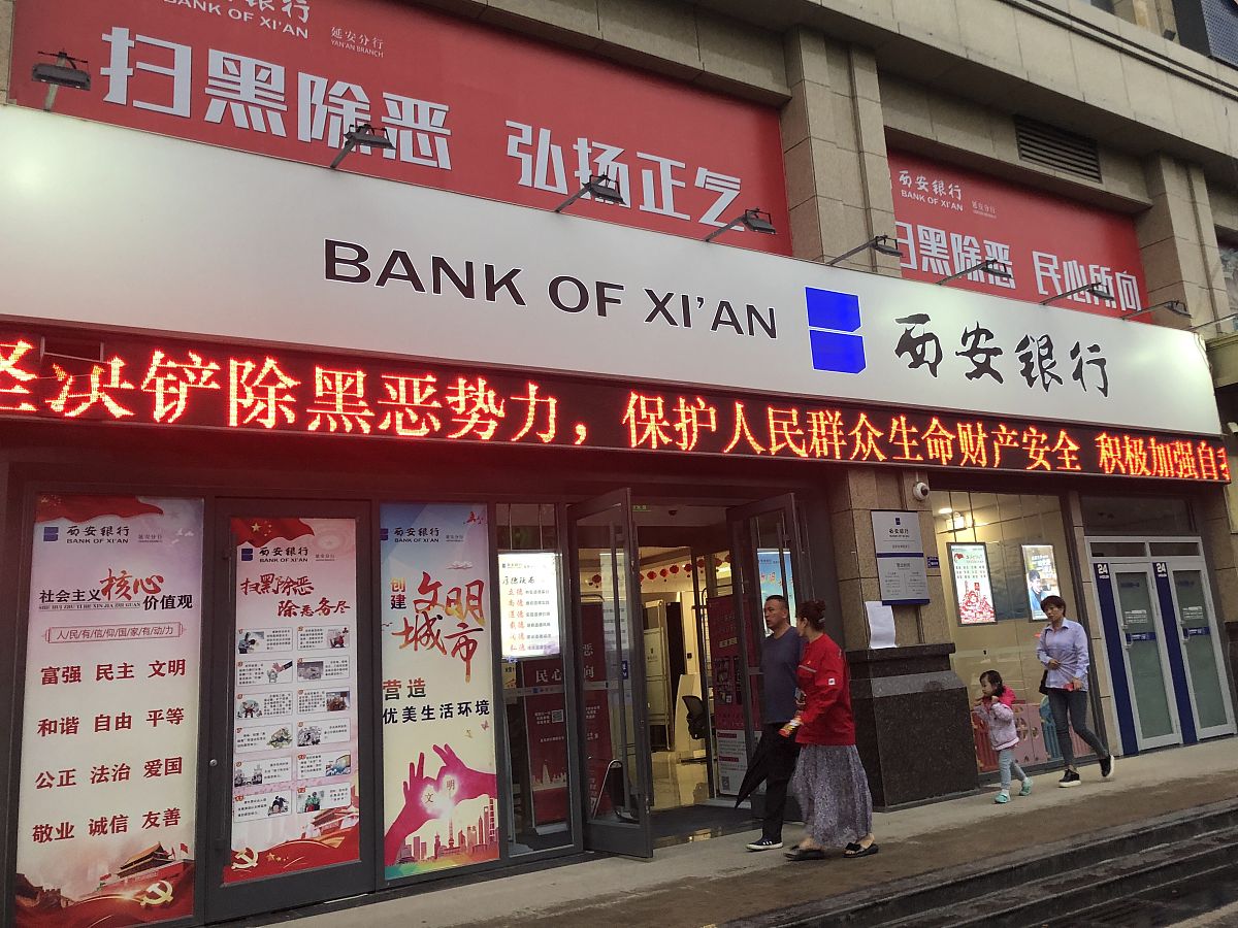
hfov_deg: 63.4
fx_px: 1001
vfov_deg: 49.7
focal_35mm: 28
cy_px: 464
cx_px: 619
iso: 40
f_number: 1.8
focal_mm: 3.99
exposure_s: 1/32
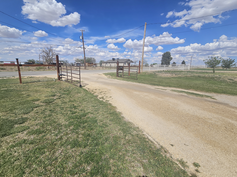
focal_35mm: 14
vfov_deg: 85.6
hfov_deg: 102.0
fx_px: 96
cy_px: 85
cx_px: 115
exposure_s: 1/5228
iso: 50
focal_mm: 2.2
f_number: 2.2
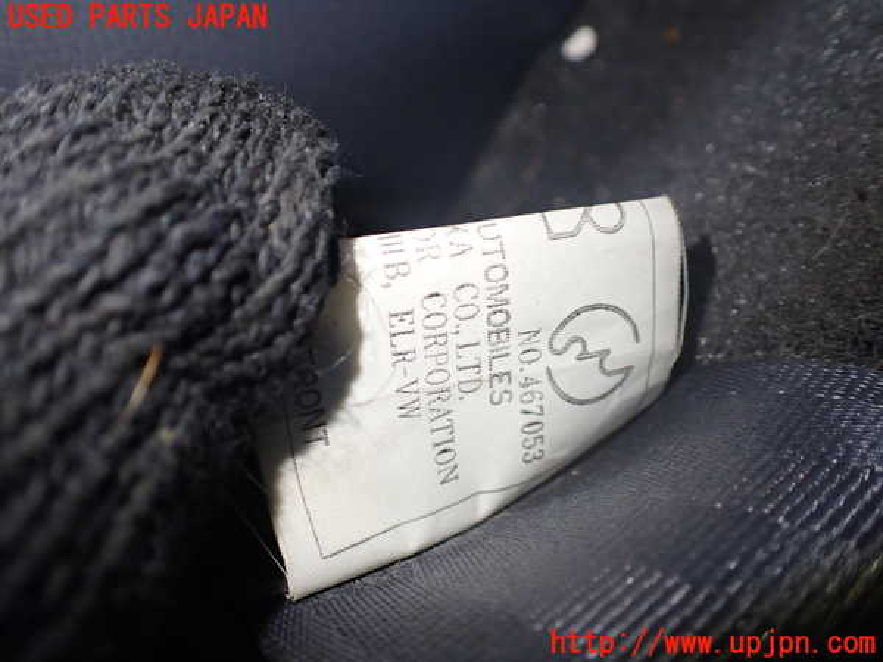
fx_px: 765
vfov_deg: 46.8
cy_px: 331
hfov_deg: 60.0
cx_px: 442
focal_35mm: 30
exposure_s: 1/125
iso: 320
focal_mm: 5.4
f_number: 2.3
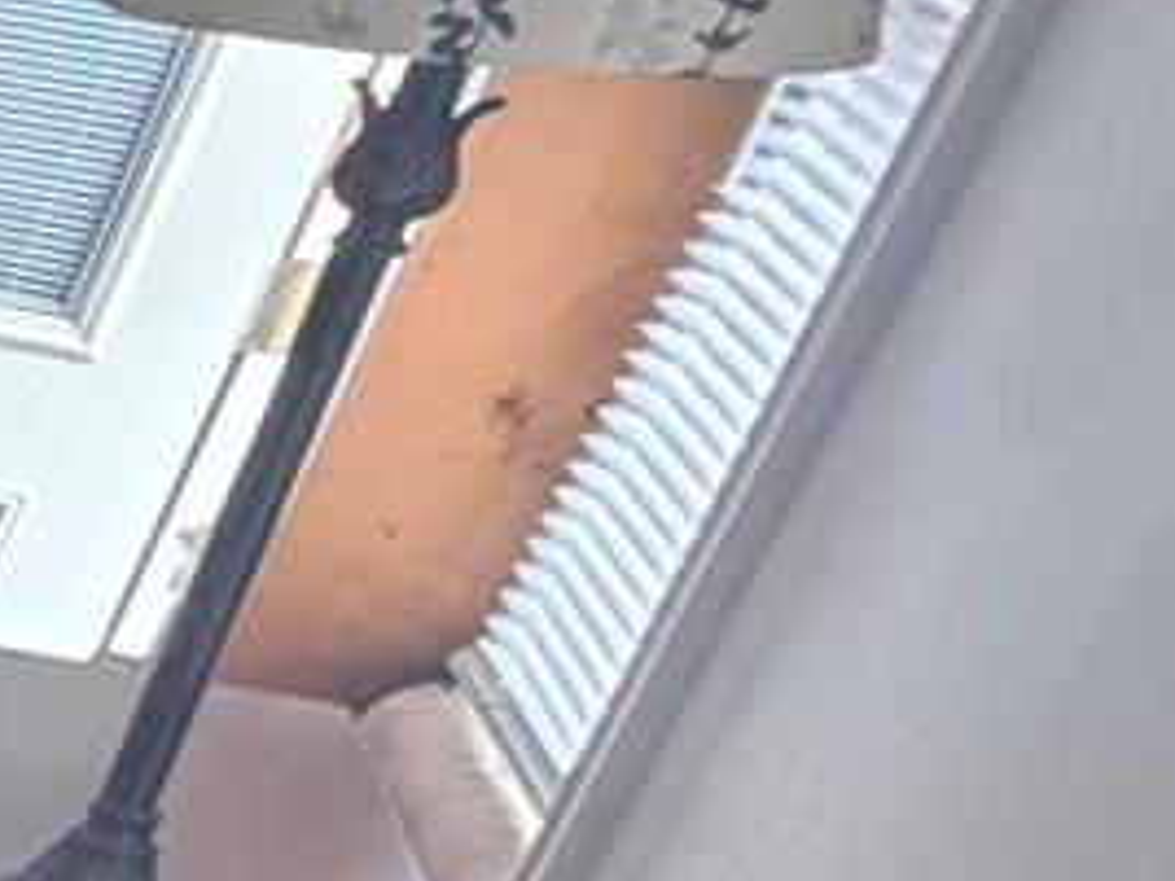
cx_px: -2894
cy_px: 925
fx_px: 3632
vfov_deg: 13.6
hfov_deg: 9.7
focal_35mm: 107
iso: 200
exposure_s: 1/120
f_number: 2.2
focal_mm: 2.22
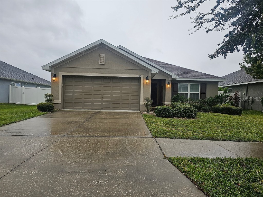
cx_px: 132
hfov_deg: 73.9
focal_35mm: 23
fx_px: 175
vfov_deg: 58.9
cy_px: 98
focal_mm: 6.3
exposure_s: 1/207
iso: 25
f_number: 1.7
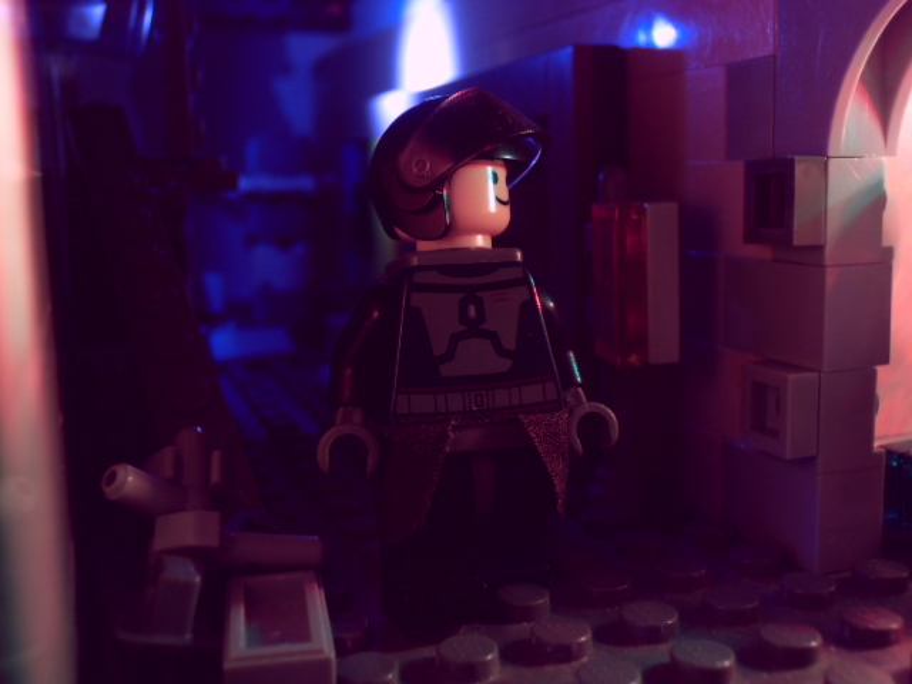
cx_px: 456
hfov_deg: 49.0
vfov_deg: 37.7
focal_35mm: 38
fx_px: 1001
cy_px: 342
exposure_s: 1/8
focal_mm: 6.67
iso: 200
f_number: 3.9
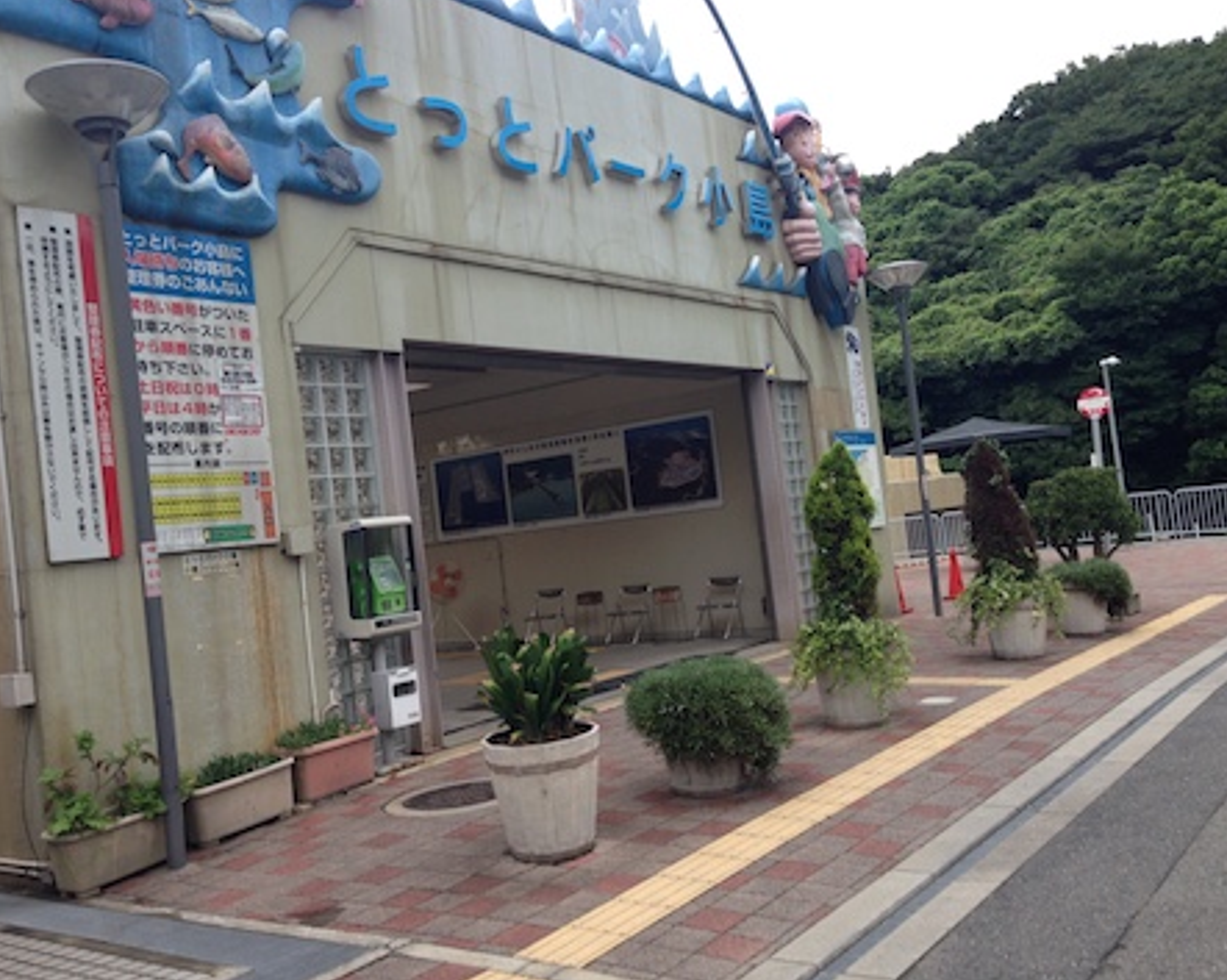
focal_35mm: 35
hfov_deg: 51.6
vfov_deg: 42.2
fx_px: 1270
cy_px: 486
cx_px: 611
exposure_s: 1/60
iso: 50
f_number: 2.4
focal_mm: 4.12
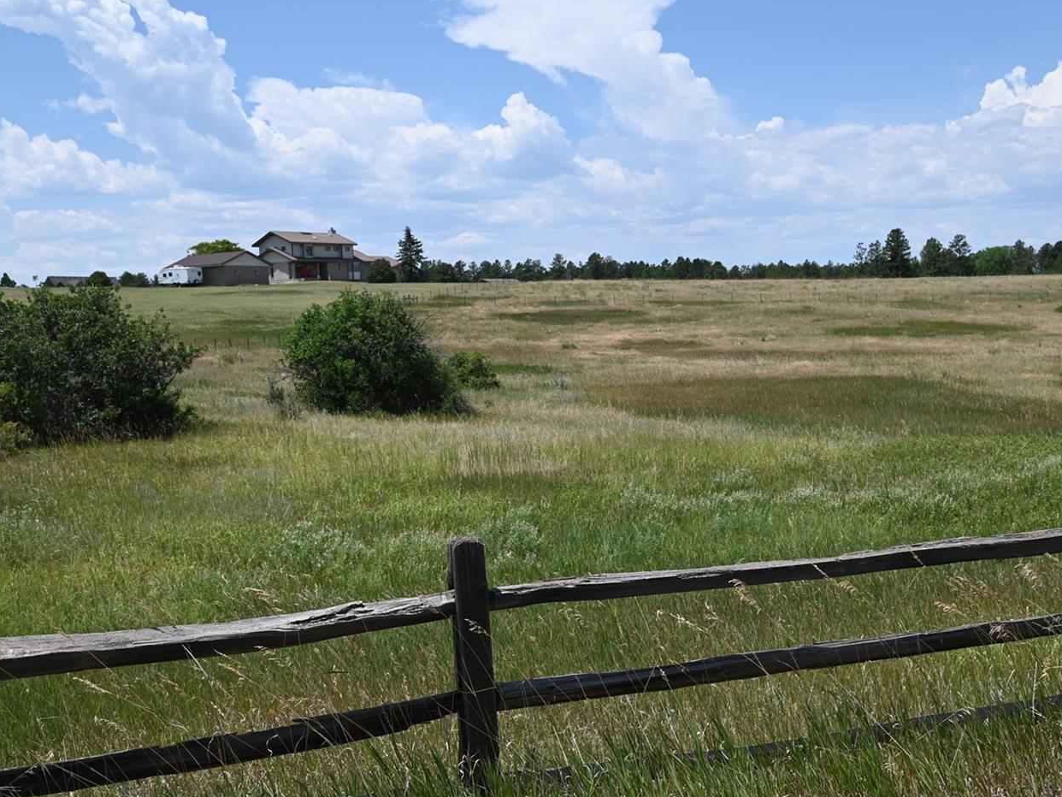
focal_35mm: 47
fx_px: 1442
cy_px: 410
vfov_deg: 30.9
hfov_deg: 40.3
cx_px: 635
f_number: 7.1
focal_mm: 38
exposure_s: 1/400
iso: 100
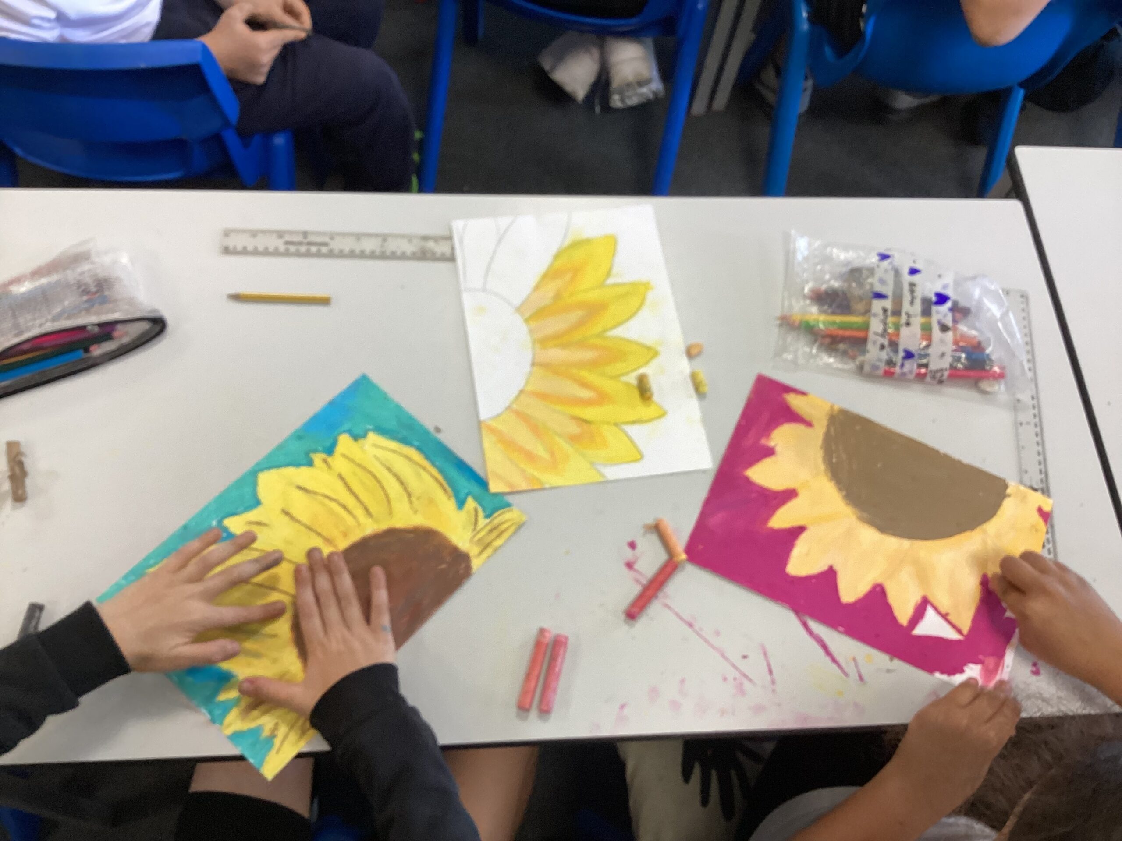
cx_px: 561
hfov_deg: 58.4
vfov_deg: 45.4
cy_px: 420
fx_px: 1005
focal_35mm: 31
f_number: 2.4
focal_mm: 3.3
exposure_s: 1/60
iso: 80
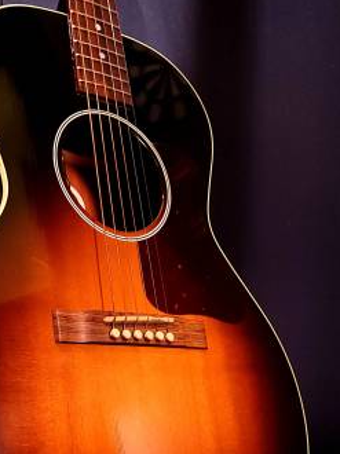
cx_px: 107
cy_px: 297
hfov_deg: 34.7
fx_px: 538
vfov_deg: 45.2
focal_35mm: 41
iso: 400
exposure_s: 1/60
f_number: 1.8
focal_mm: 5.4
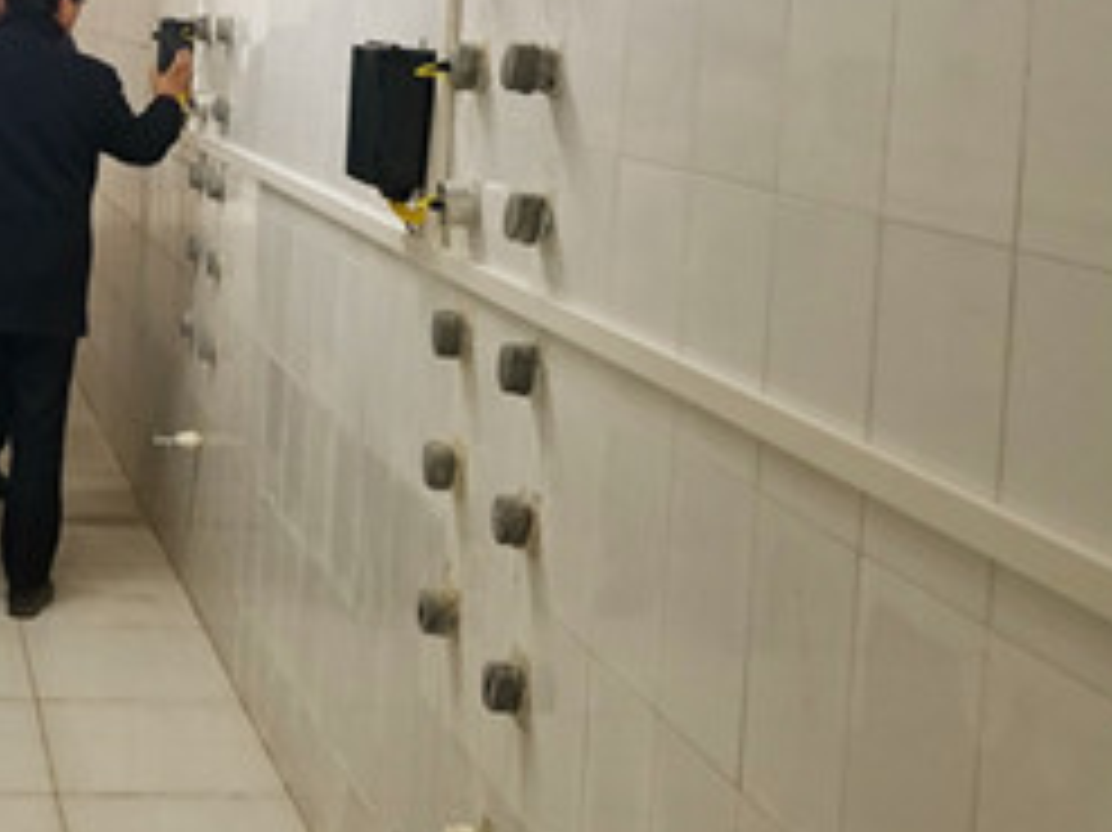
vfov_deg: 24.5
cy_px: 79
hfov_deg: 30.8
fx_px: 1862
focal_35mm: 58
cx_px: 0
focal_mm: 4.25
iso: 250
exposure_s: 1/25
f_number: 1.7
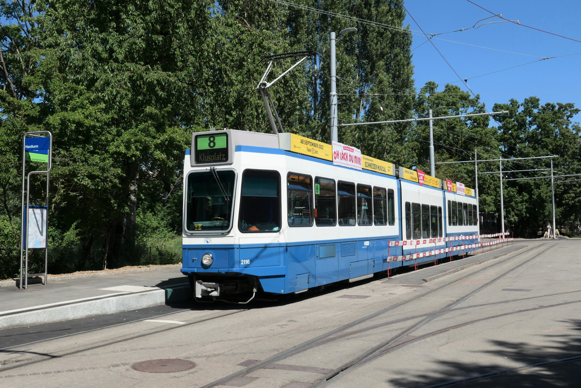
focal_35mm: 37
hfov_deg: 51.9
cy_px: 194
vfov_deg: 35.9
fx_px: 597
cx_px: 290
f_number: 6.3
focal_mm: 13.7
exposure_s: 1/800
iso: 200
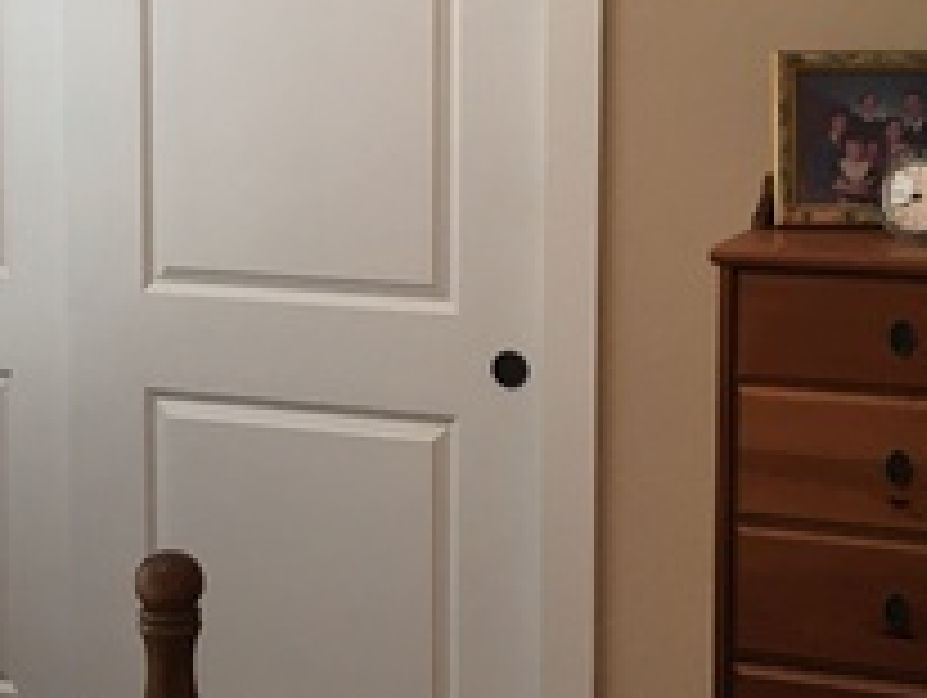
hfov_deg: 21.6
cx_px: 284
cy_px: 225
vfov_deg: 16.4
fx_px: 2413
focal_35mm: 90
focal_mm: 4.15
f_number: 2.2
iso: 50
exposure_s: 1/30
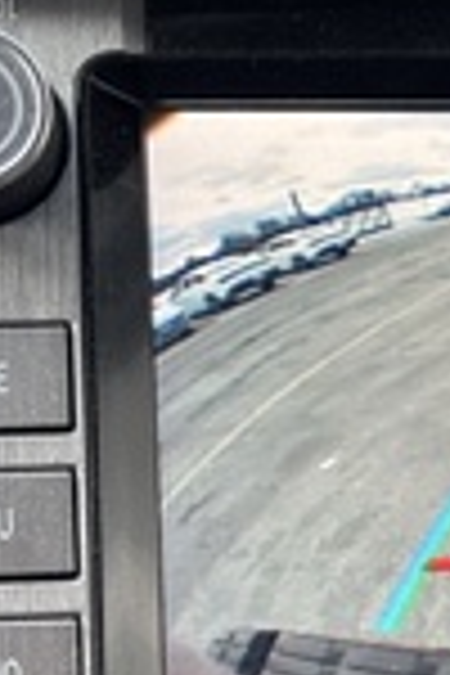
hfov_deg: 8.7
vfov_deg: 13.5
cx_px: 824
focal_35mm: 151
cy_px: 574
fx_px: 2831
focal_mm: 5.96
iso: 50
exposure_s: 1/71
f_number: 1.6
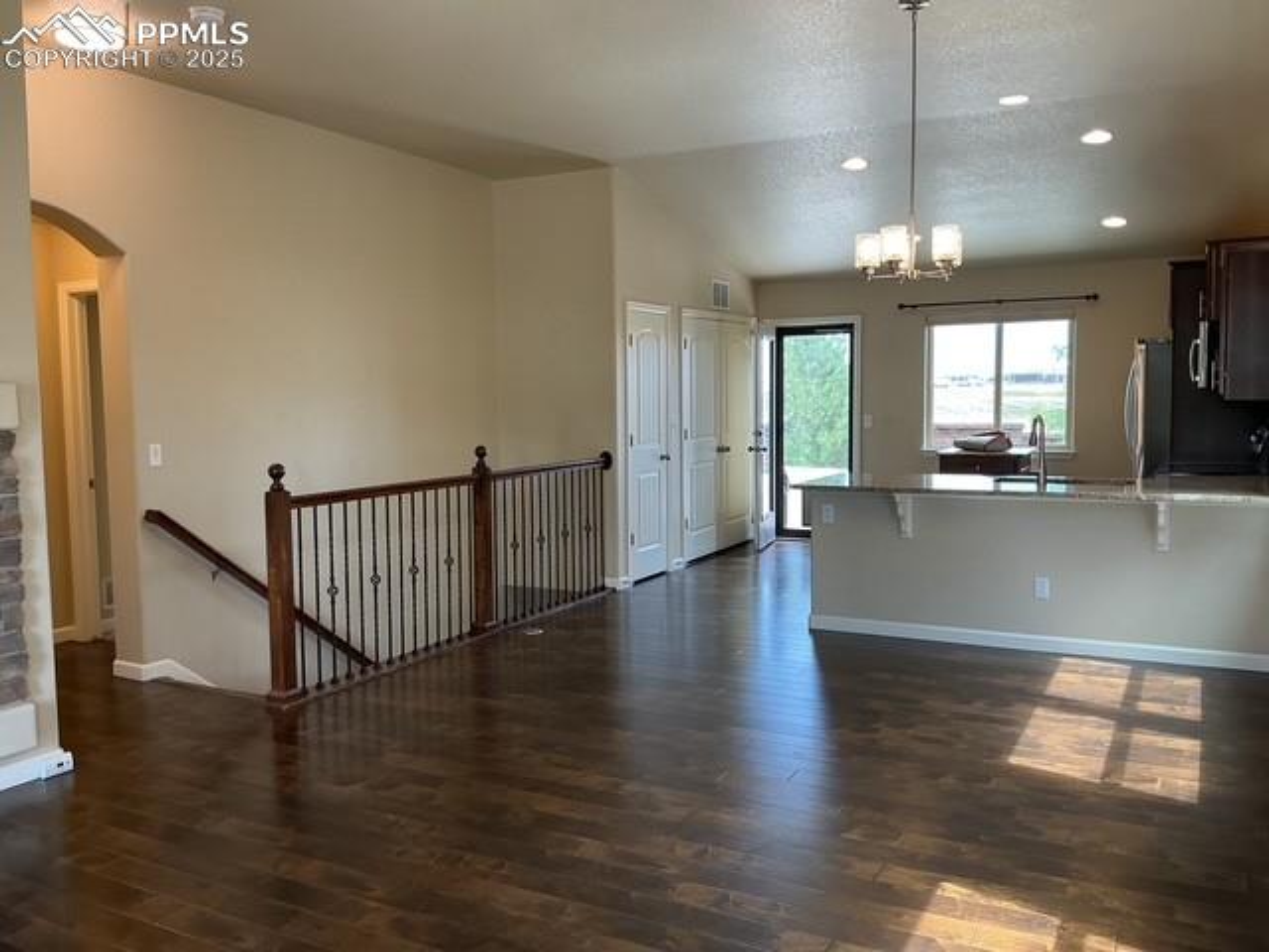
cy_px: 476
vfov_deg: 48.2
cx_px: 634
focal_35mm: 29
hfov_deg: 61.7
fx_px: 1063
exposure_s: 1/120
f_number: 1.8
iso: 50
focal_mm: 3
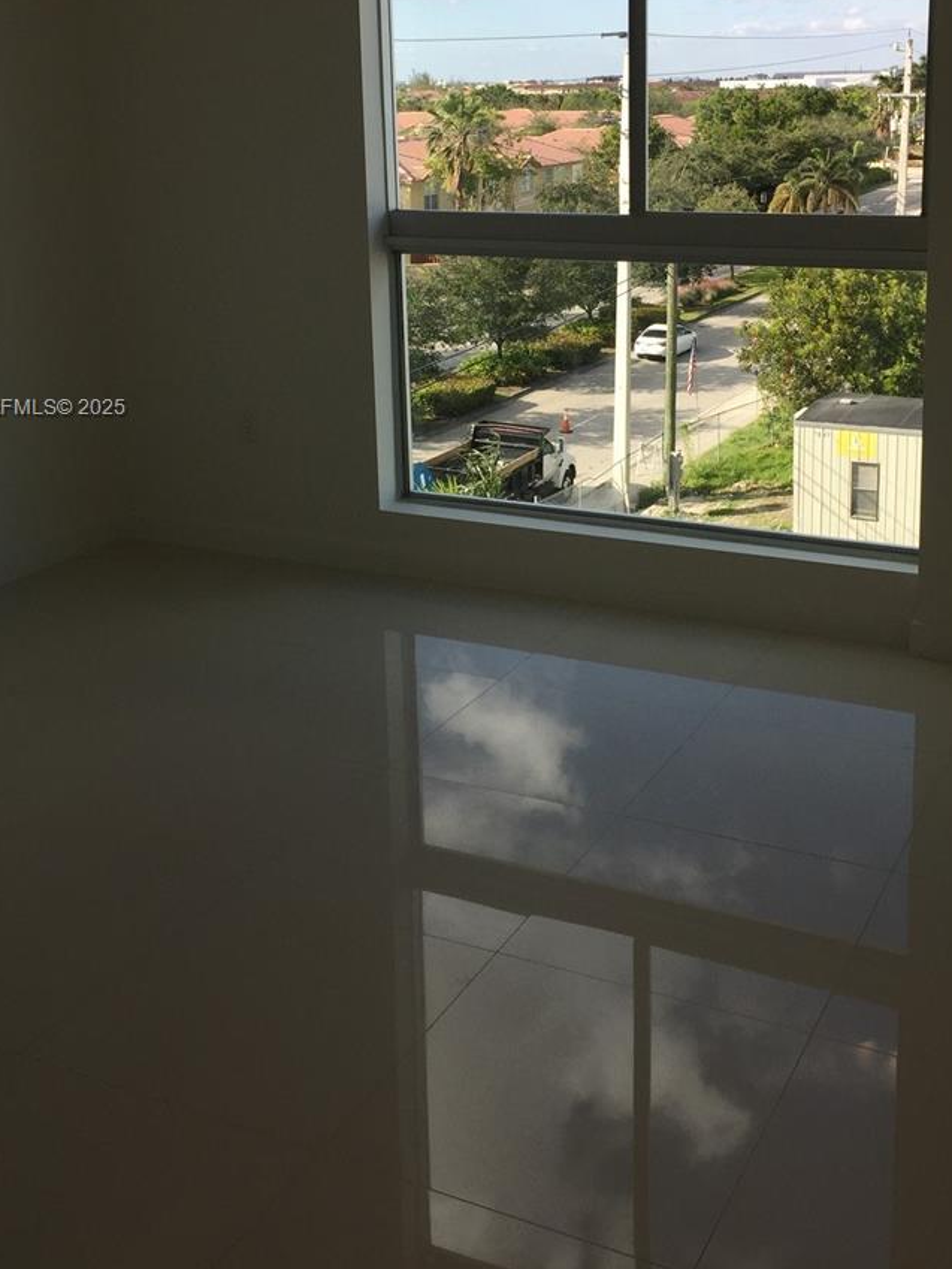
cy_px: 410
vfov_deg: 45.0
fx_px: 1503
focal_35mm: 41
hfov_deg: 35.1
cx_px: 522
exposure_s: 1/682
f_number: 2.2
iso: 32
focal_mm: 4.15
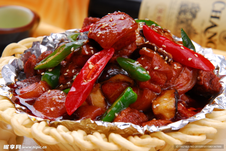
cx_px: 113
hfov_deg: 16.1
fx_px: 801
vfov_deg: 10.8
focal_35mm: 128
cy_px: 76
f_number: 9
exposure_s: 1/160
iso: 100
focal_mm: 85
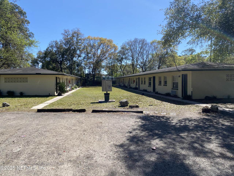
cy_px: 88
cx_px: 117
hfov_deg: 67.3
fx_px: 176
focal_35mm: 26
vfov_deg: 53.1
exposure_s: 1/2410
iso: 32
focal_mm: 4.25
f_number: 1.8
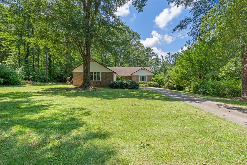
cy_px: 82
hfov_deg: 95.0
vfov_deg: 72.0
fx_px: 113
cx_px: 124
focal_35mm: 16
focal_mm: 16.5
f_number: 8
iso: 250
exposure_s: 1/80
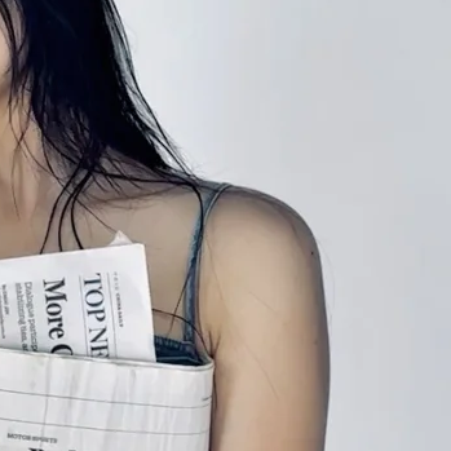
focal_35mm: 175
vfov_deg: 10.0
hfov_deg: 9.9
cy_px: 349
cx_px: -4
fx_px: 2580
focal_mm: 6.86
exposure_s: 1/172
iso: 64
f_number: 1.78
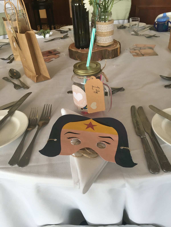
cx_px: 86
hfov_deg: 48.2
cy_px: 114
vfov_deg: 61.7
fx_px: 191
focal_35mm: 29
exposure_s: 1/33
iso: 50
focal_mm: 4.15
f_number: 2.2
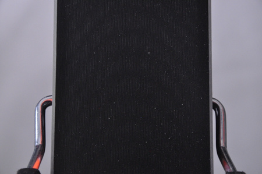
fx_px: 1145
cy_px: 87
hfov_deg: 13.1
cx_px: 131
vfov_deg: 8.7
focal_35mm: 158
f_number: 9.5
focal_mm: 105
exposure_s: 1/125
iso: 3200
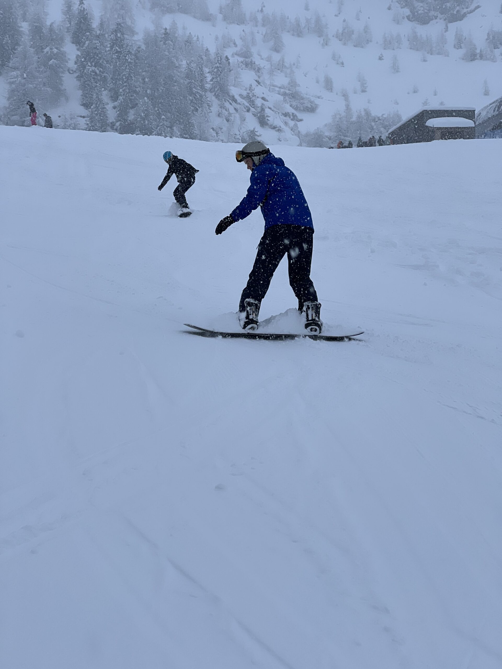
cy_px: 334
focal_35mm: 77
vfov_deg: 25.3
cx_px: 251
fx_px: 1489
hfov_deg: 19.1
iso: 32
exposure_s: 1/399
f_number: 2.8
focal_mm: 9
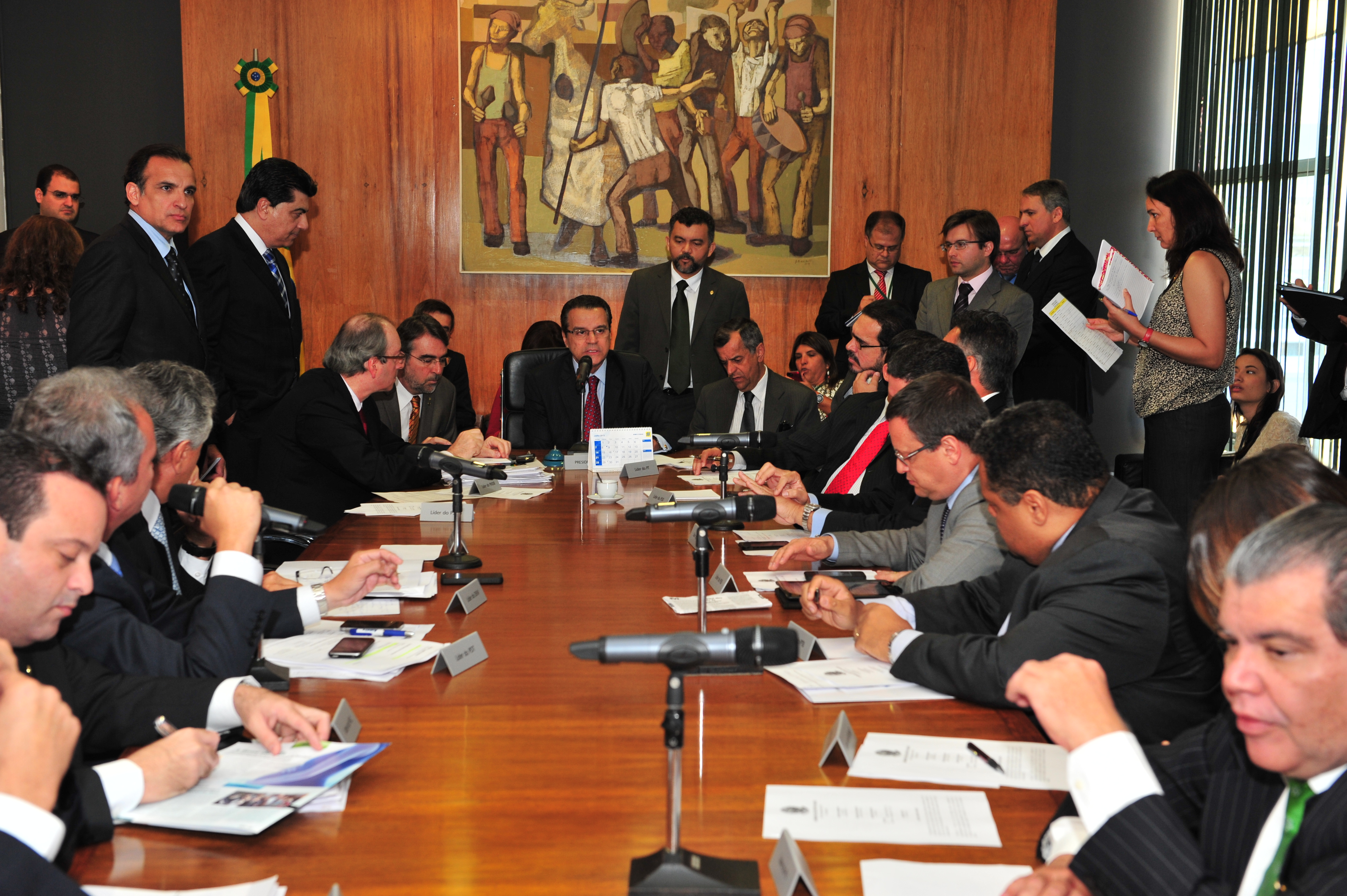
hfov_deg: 41.1
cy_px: 448
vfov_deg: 28.0
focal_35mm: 48
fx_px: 1795
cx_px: 674
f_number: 5.6
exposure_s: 1/80
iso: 800
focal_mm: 48
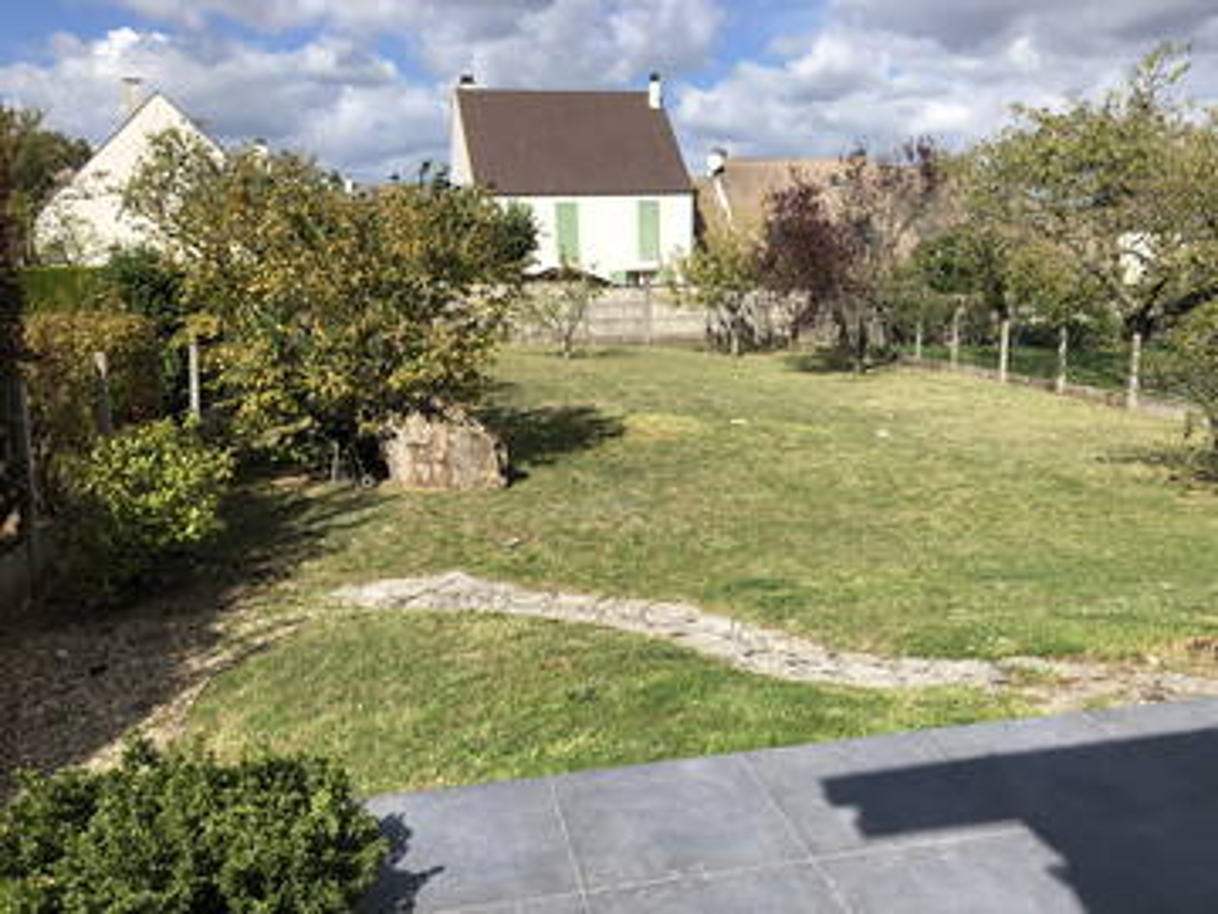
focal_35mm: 28
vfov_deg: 49.7
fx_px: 985
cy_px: 457
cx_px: 609
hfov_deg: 63.4
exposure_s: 1/2183
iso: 20
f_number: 1.8
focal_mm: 3.99
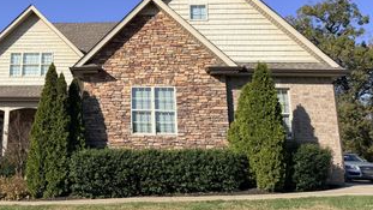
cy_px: 58
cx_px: 78
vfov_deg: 28.0
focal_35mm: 42
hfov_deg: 46.0
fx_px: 415
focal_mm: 6.76
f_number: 1.78
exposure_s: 1/4673
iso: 80
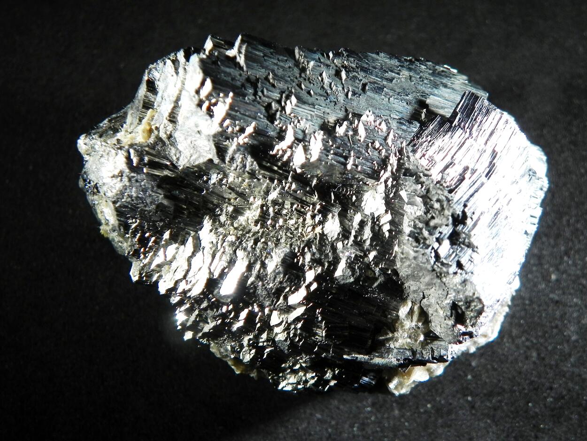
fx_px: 780
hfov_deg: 41.2
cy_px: 220
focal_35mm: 46
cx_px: 294
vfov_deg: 31.5
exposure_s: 1/82.5
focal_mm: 8.2
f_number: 3.2
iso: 160
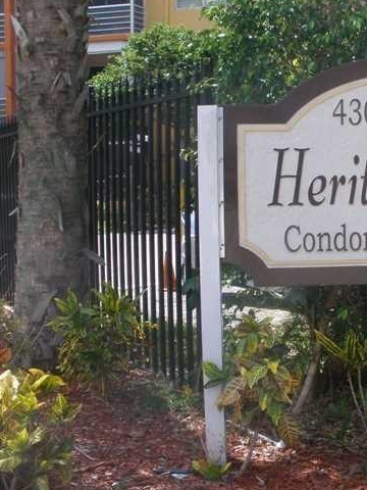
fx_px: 848
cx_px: 406
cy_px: 246
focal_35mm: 60
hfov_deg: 23.0
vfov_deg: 32.2
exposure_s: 1/160
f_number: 5.6
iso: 80
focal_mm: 6.3
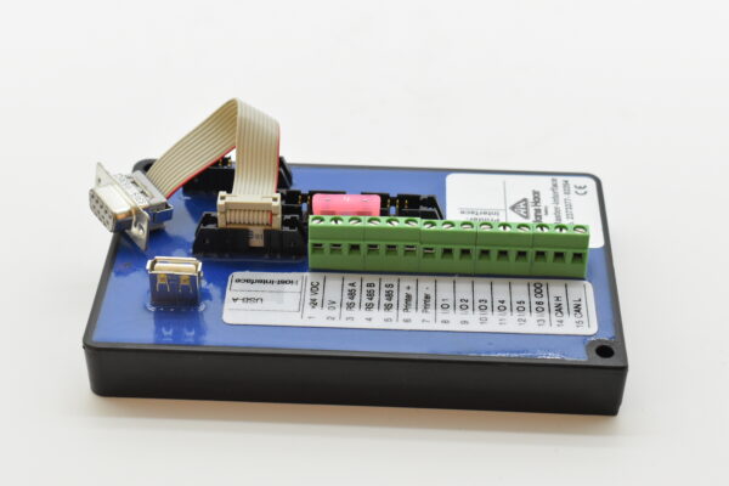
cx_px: 364
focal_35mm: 72
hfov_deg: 28.1
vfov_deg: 18.9
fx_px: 1458
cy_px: 243
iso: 1600
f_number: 8
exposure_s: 1/800
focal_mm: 48
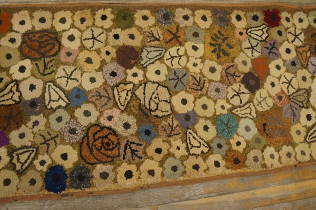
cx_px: 158
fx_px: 237
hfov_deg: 67.4
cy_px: 105
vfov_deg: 47.9
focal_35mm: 27
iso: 800
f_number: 4
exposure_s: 1/60
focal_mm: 18
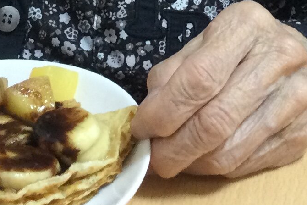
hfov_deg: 13.1
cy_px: -255
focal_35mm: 157
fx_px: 1339
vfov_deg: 8.2
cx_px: 199
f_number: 2.4
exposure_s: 1/30
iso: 80
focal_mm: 3.3
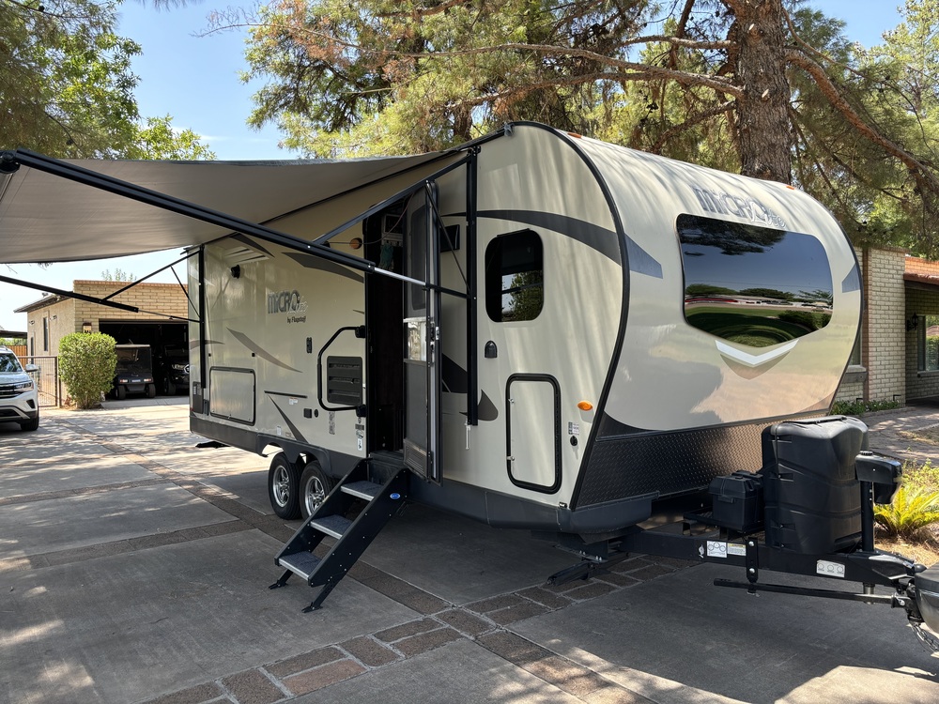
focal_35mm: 26
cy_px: 352
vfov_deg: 53.1
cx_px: 470
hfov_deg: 67.3
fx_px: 705
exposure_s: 1/477
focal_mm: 5.96
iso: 50
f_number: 1.6
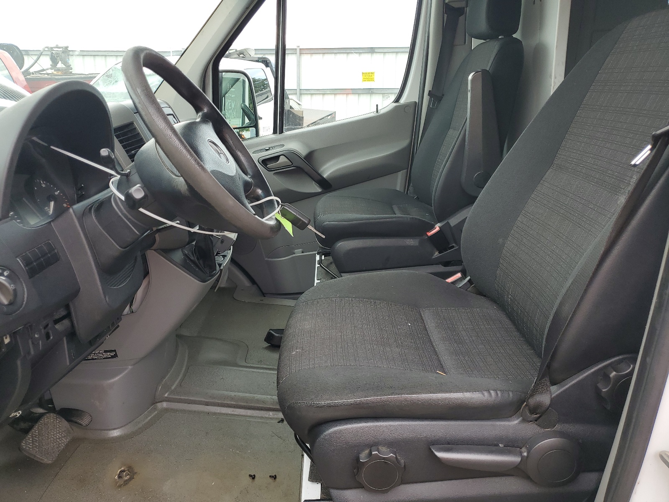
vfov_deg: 53.1
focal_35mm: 26
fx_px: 502
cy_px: 251
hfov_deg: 67.3
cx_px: 334
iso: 50
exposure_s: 1/294
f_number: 1.5
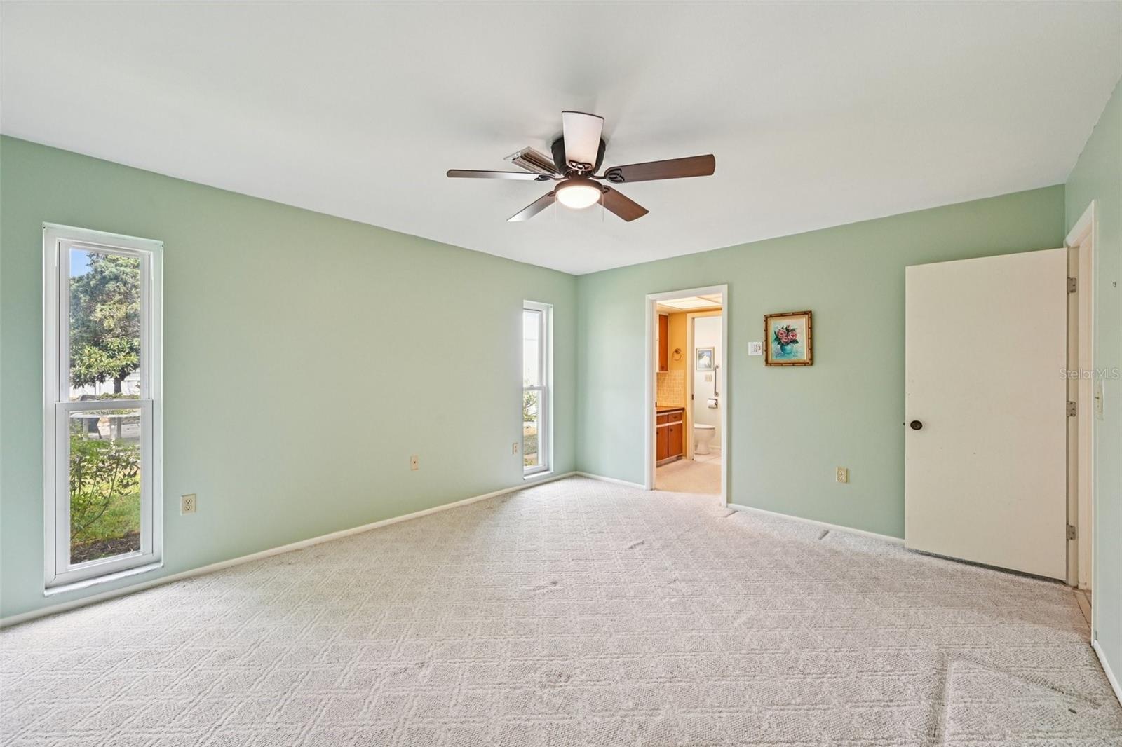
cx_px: 561
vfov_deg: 81.2
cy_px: 374
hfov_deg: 104.3
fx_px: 436
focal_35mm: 14
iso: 400
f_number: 8
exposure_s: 1/25
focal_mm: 14
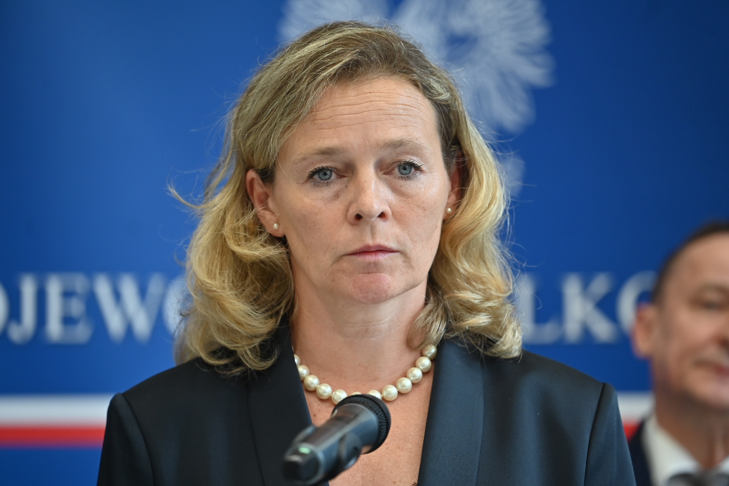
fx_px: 3645
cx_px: 364
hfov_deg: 11.4
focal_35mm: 180
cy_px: 243
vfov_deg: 7.6
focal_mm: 180
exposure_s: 1/400
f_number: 2.8
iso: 560
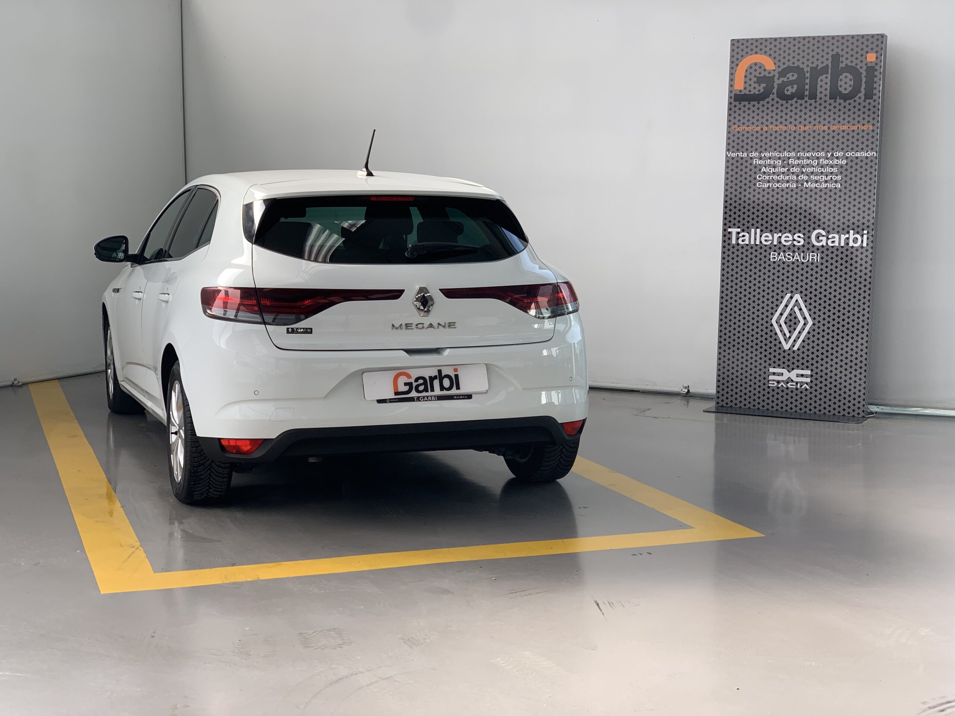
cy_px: 358
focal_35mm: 52
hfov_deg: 36.8
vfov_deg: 28.0
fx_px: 1435
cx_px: 478
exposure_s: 1/241
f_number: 2.4
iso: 16
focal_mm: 6
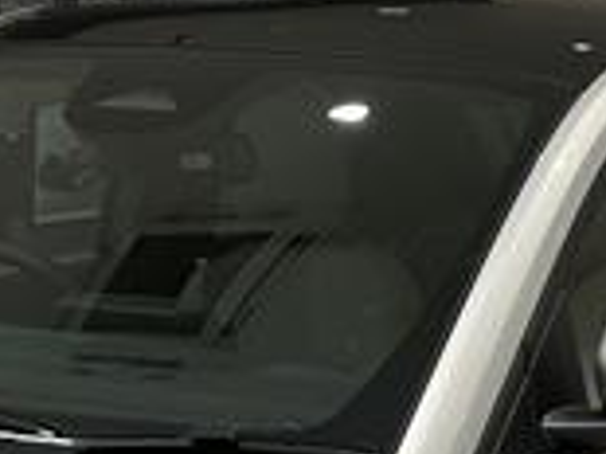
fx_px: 3464
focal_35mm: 198
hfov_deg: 10.0
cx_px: 82
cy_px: 603
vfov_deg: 7.4
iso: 50
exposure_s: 1/100
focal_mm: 6.76
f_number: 1.78
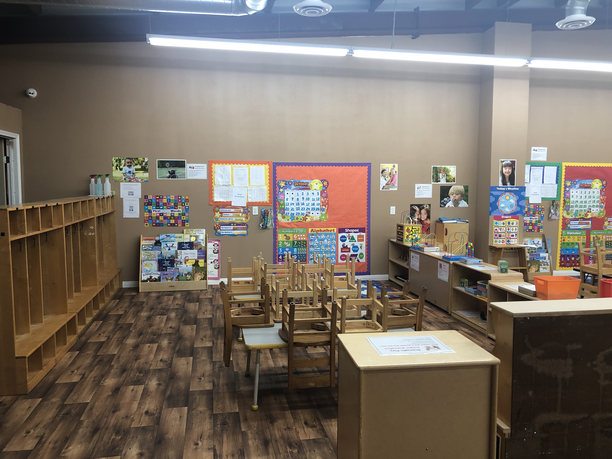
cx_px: 306
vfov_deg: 49.7
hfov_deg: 63.4
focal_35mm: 28
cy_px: 230
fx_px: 495
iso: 25
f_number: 1.8
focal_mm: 3.99
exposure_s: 1/32
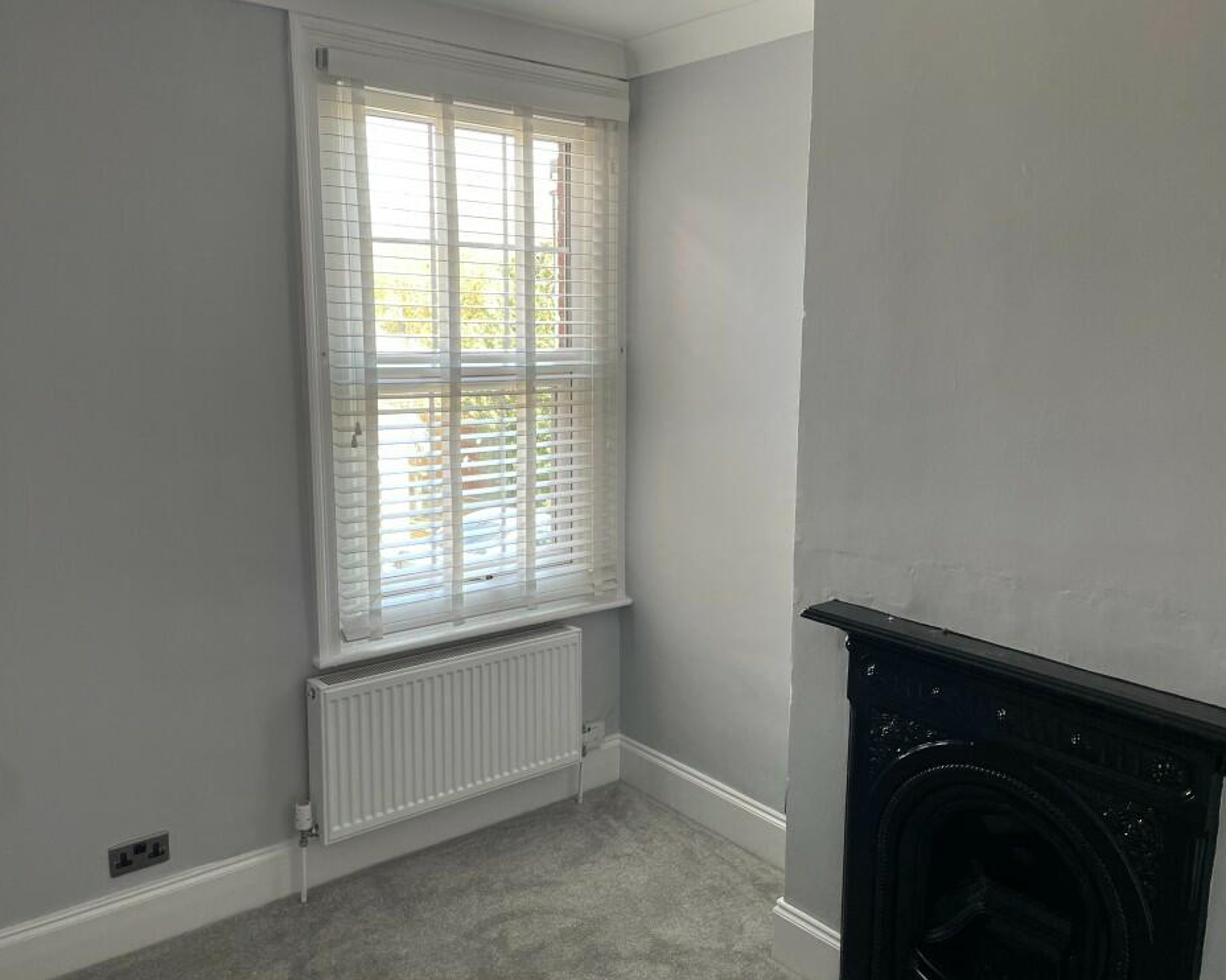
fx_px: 1016
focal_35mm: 28
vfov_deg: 51.5
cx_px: 584
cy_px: 485
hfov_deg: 62.2
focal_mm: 4.2
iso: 100
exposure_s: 1/121
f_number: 1.6
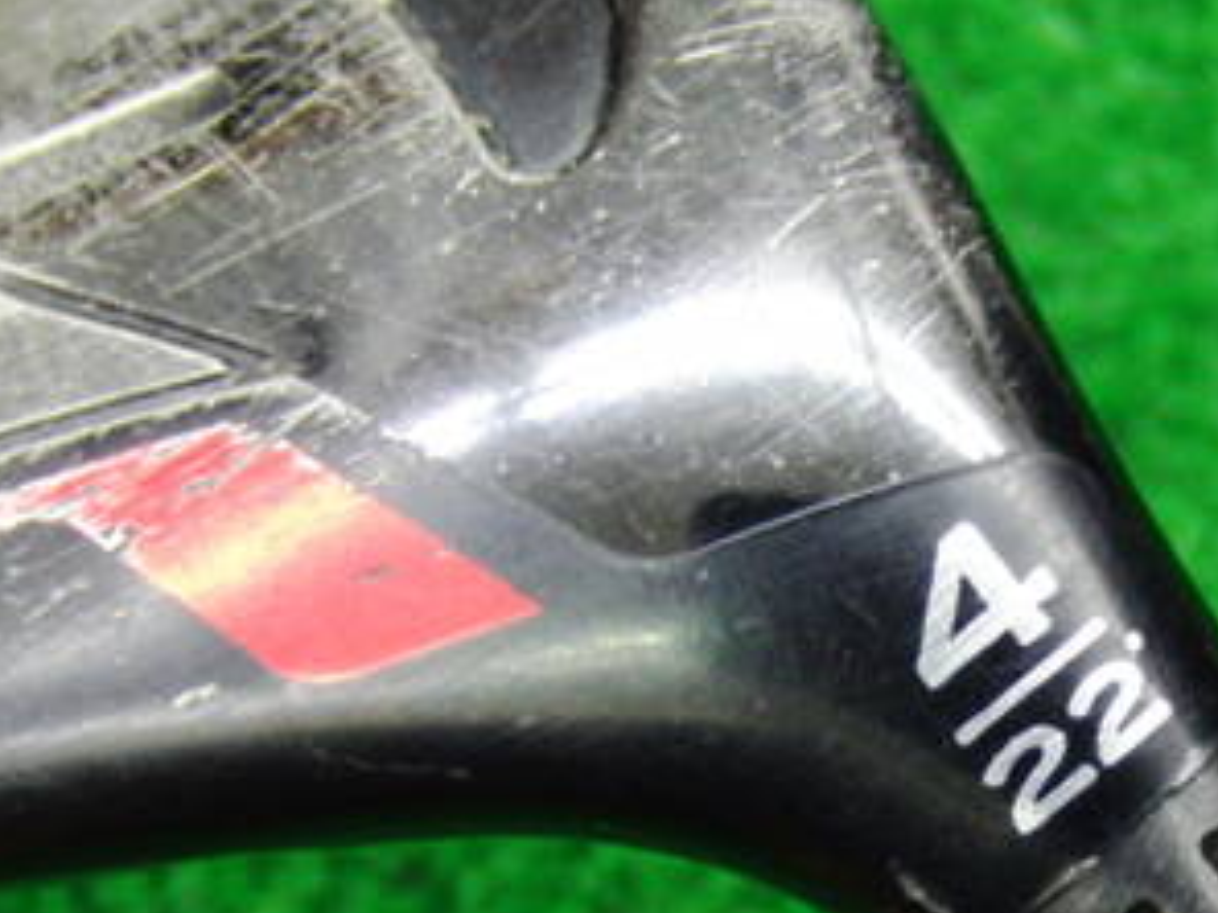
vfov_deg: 18.2
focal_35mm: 80
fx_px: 2815
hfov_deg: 23.7
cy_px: 748
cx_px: 1103
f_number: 3.6
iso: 400
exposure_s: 1/20
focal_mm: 6.42
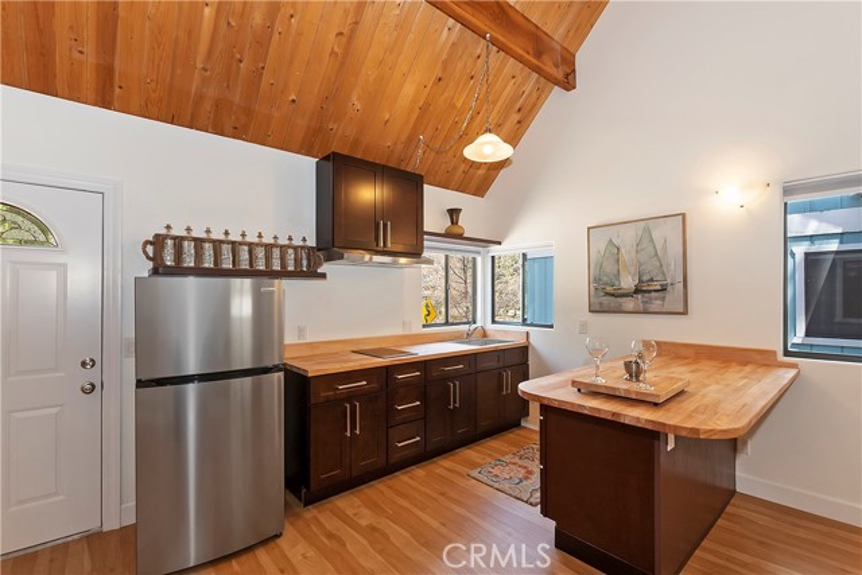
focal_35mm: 15
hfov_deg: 100.4
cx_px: 431
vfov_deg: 77.4
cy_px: 288
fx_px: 359
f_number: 8
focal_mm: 10
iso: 400
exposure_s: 1/30
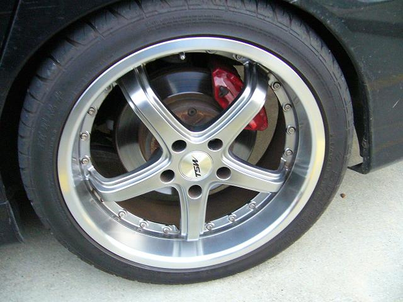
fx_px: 407
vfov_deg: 40.7
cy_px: 151
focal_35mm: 35
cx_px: 202
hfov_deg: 52.6
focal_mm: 5.8
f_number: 2.8
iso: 200
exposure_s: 1/8
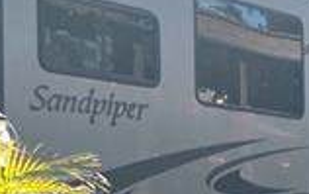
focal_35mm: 158
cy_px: 321
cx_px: 978
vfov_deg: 8.1
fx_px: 1332
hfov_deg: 9.6
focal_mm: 6.3
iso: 64
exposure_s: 1/10000
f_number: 1.7
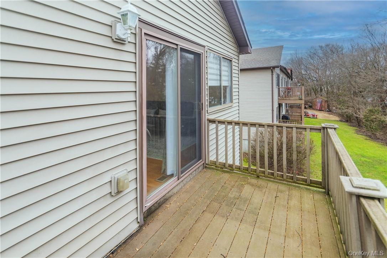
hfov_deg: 100.4
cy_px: 129
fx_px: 161
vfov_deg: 77.3
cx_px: 194
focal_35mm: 15
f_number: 4.5
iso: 100
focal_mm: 10
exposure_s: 1/80
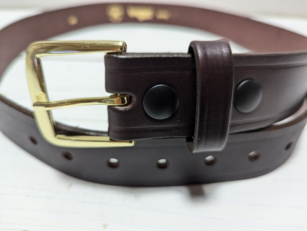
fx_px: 213
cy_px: 116
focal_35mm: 24
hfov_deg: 71.5
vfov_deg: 56.9
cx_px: 154
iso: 772
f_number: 1.85
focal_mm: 6.81
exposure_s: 1/86
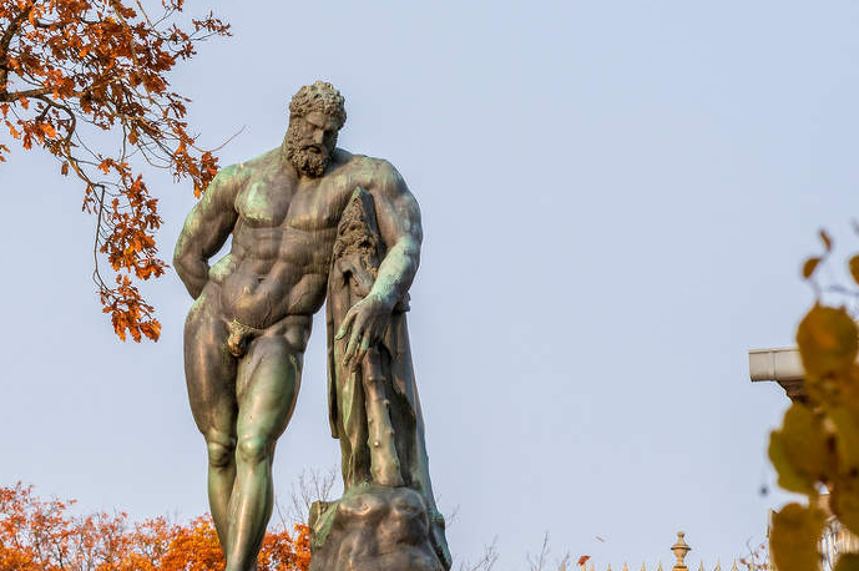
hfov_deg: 6.6
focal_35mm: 314
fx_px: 7486
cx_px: 97
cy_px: 316
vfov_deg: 4.4
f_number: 11
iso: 200
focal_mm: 103
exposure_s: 1/200
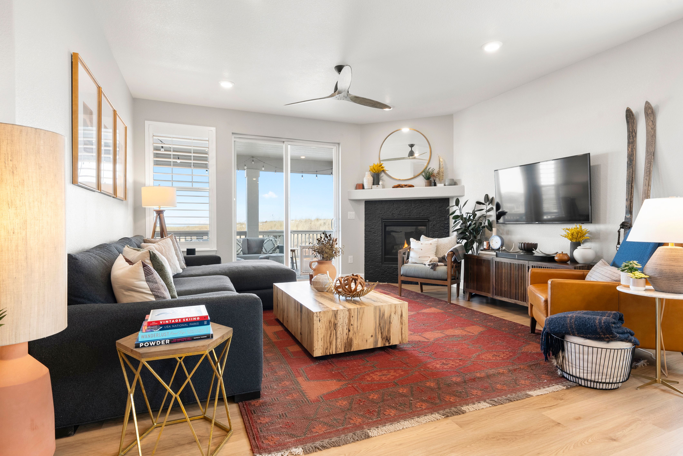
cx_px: 342
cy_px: 228
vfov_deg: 64.6
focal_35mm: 19
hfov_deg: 86.9
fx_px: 361
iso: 640
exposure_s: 1/5
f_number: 9
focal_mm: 19
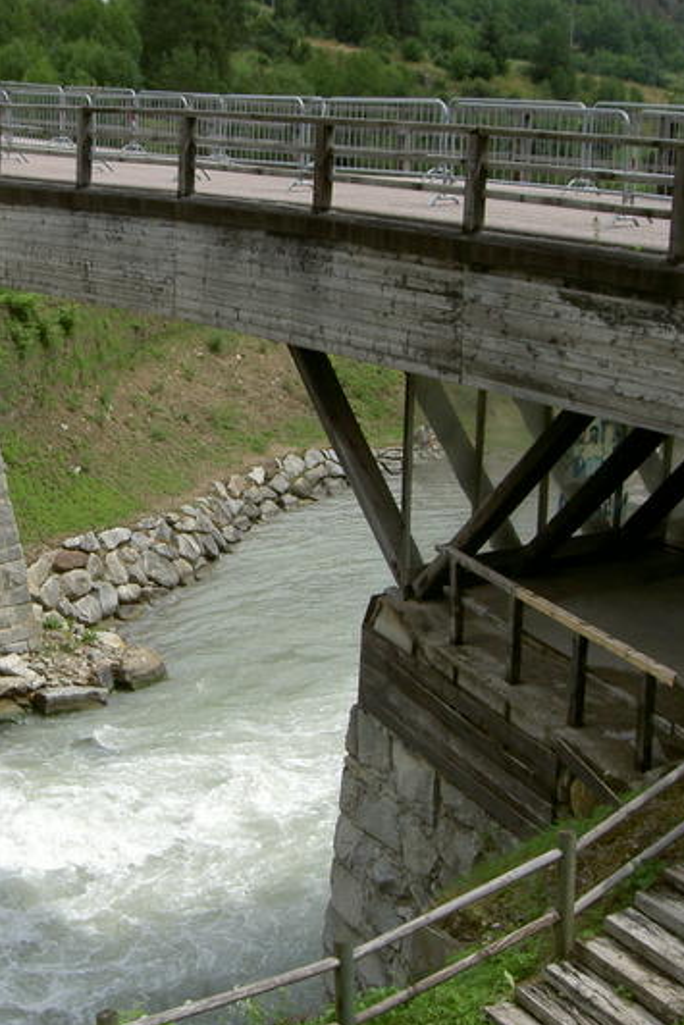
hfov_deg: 21.8
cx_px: 89
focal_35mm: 61
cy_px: 501
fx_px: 1737
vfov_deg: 32.9
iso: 50
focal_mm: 8
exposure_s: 1/400
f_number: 4.7
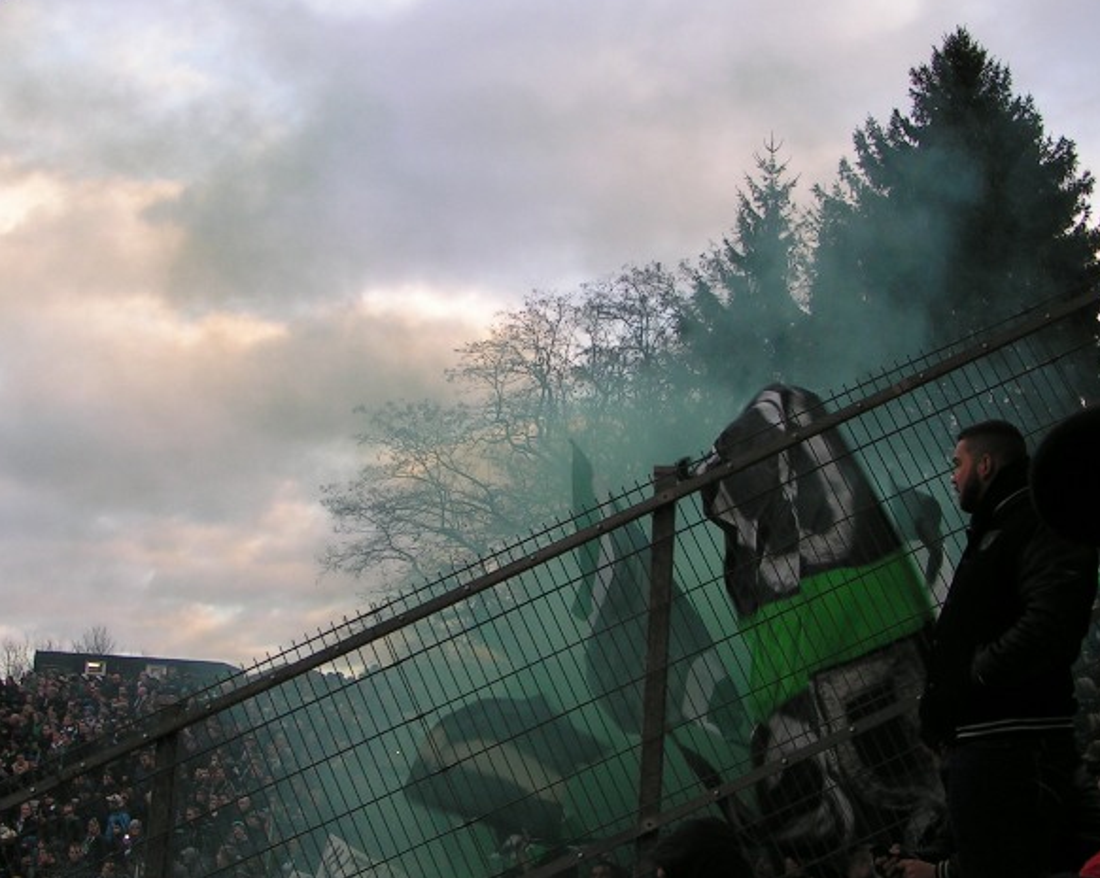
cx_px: 476
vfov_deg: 29.7
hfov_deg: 36.6
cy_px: 436
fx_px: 1660
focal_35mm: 51
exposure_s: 1/60
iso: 50
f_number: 5.6
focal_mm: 5.8
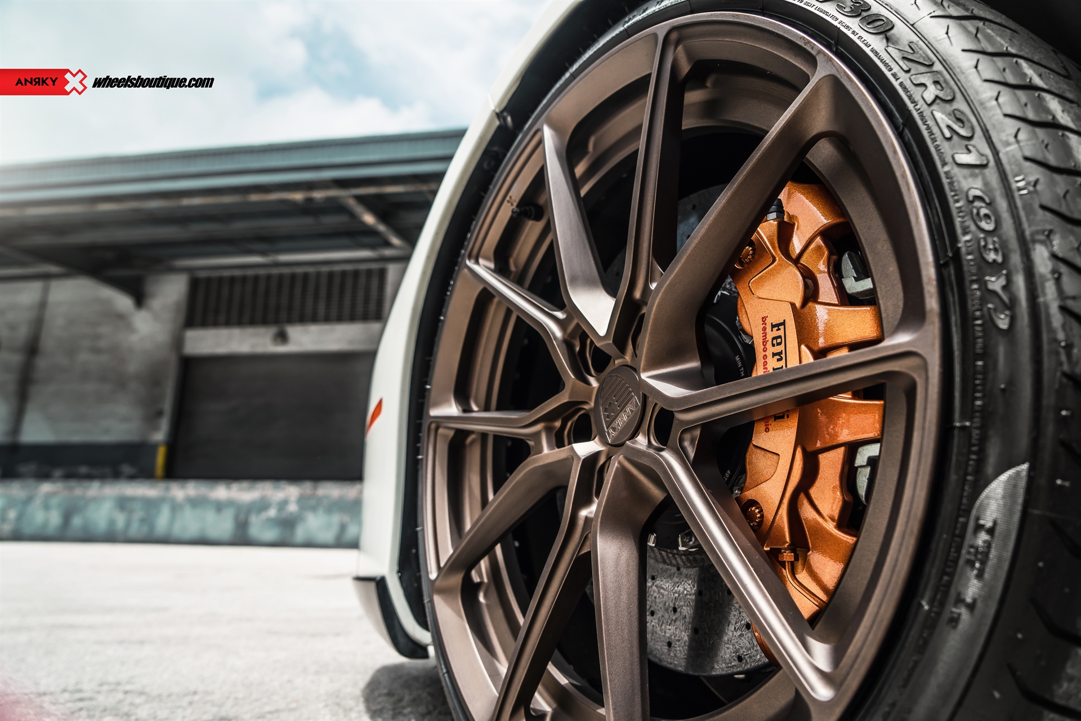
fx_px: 721
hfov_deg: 73.7
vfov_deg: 53.1
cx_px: 540
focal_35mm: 24
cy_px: 360
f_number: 5
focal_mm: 24
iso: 100
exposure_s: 1/200
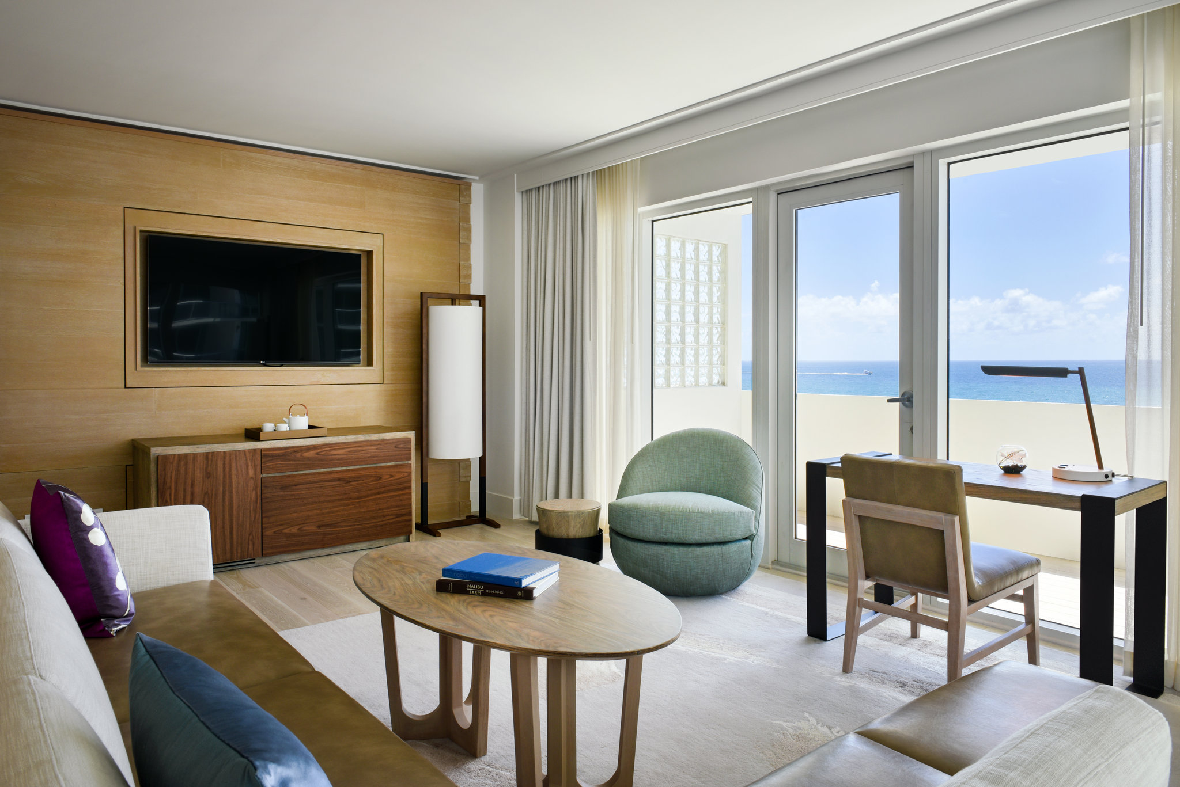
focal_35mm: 24
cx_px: 590
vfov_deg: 53.2
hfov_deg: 73.7
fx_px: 787
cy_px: 394
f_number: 16
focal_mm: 24
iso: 64
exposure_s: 1/30
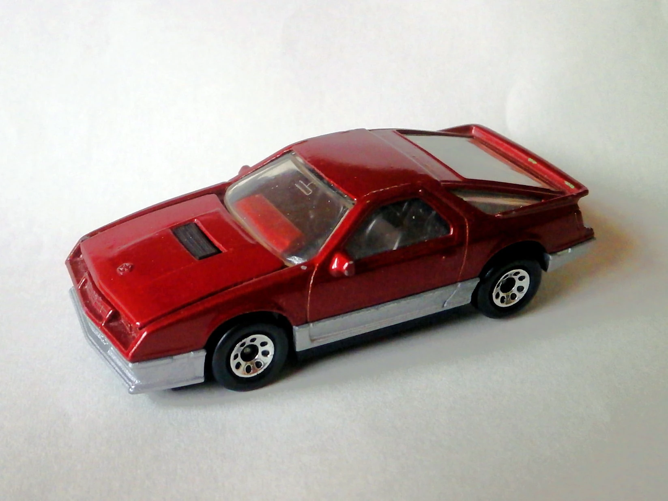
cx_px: 334
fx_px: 907
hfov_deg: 40.4
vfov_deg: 30.9
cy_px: 250
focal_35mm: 47
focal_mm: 8.3
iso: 400
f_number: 3.4
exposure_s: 1/40
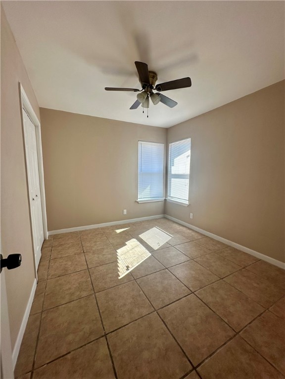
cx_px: 142
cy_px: 190
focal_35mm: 14
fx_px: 154
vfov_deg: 102.1
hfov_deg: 85.7
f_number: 2.2
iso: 40
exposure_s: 1/177
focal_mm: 2.22
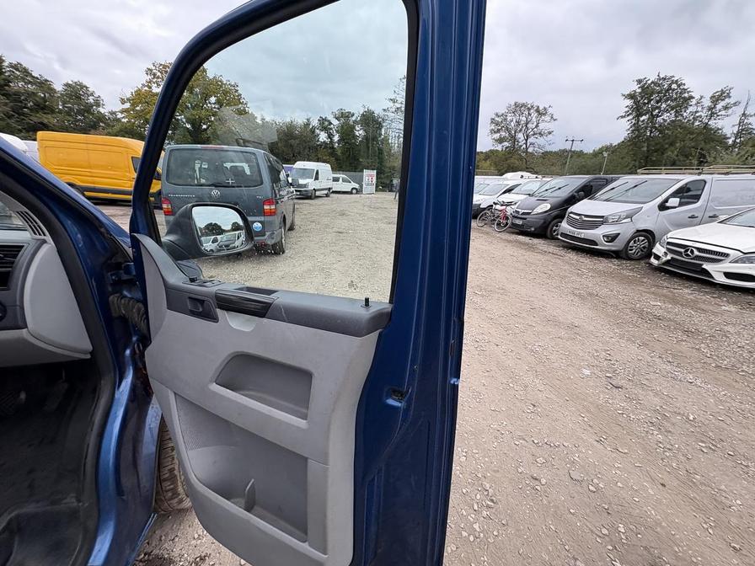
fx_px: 305
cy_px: 283
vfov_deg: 85.7
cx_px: 378
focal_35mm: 14
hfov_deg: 102.1
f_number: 2.2
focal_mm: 2.22
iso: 40
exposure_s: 1/172
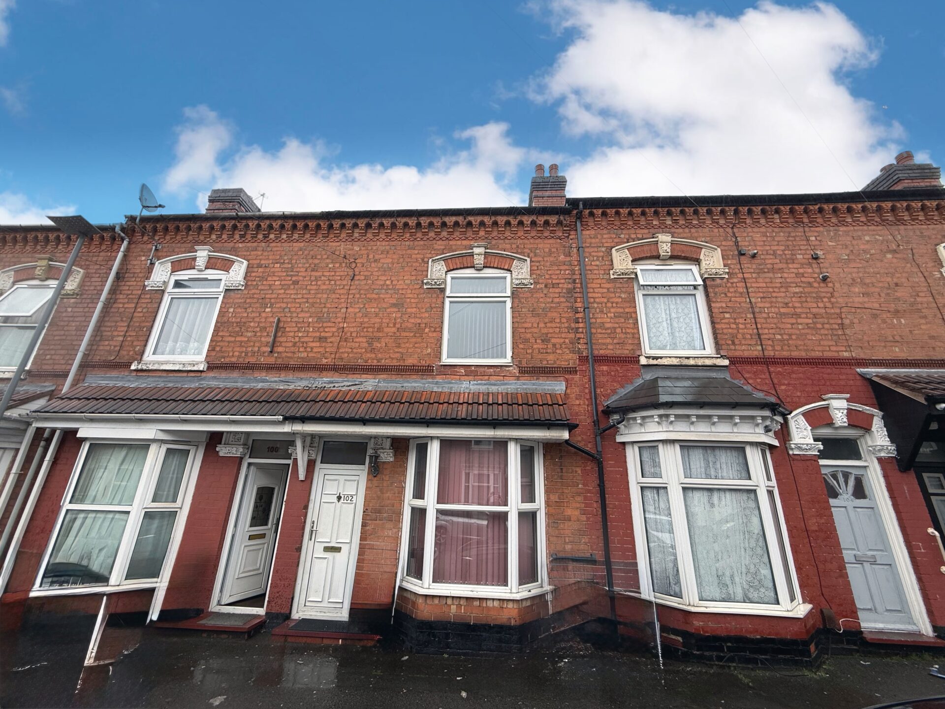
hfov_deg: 102.1
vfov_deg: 85.7
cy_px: 354
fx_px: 382
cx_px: 472
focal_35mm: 14
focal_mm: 2.22
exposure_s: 1/99
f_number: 2.2
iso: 64
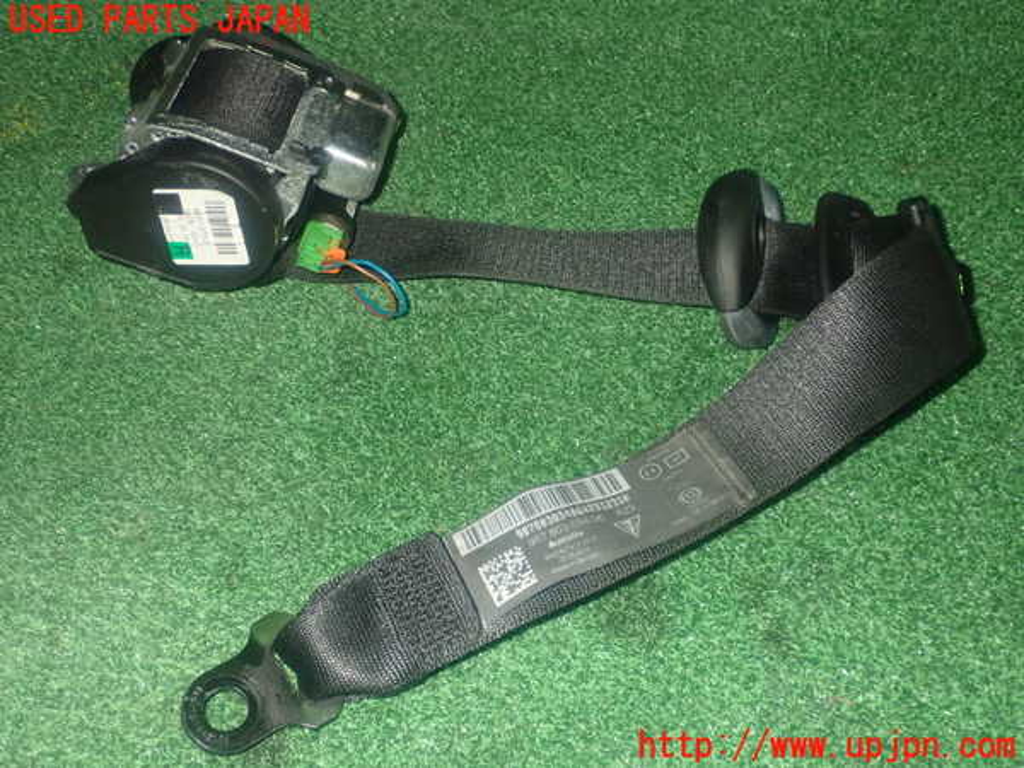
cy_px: 384
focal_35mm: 41
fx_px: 1213
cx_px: 512
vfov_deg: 35.1
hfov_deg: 45.8
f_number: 8
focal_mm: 7.31
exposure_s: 1/40
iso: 800
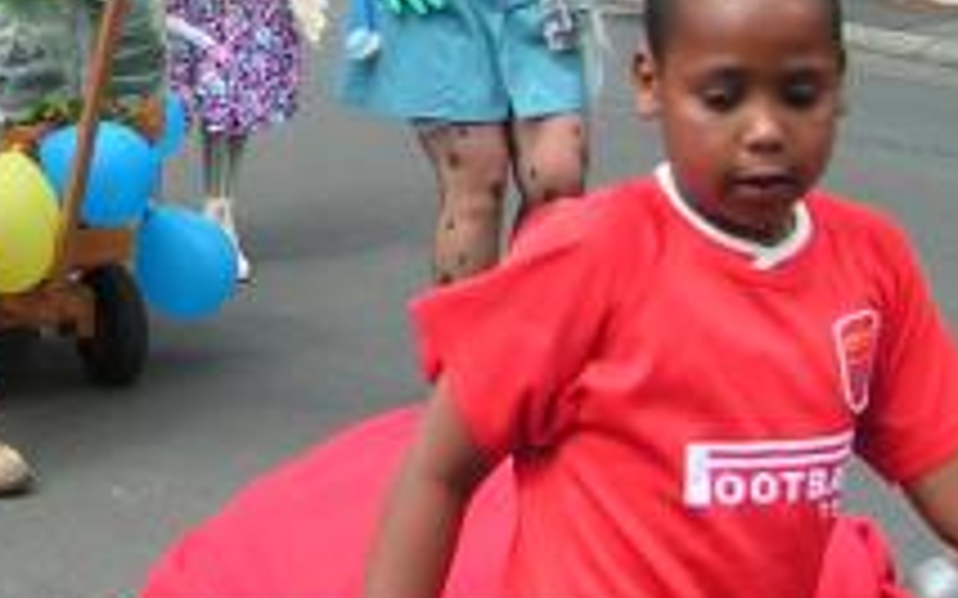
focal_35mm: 121
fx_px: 3158
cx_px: -139
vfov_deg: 10.6
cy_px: -130
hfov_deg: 16.6
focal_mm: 5.8
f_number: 5.6
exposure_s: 1/125
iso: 50
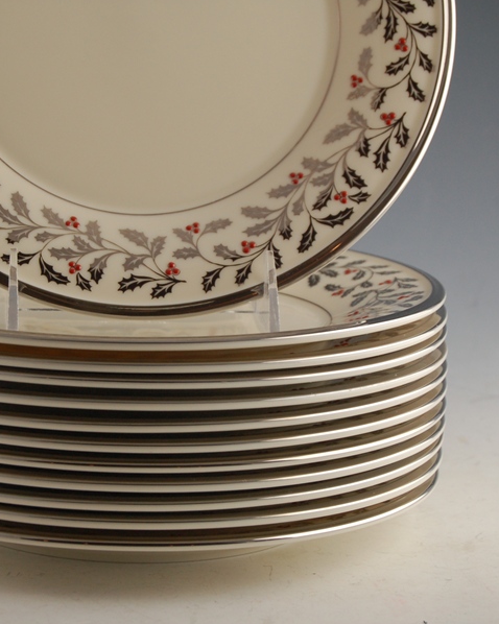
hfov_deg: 13.2
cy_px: 312
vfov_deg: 16.5
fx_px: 2156
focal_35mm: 117
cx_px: 153
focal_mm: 55
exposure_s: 1/60
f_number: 5.6
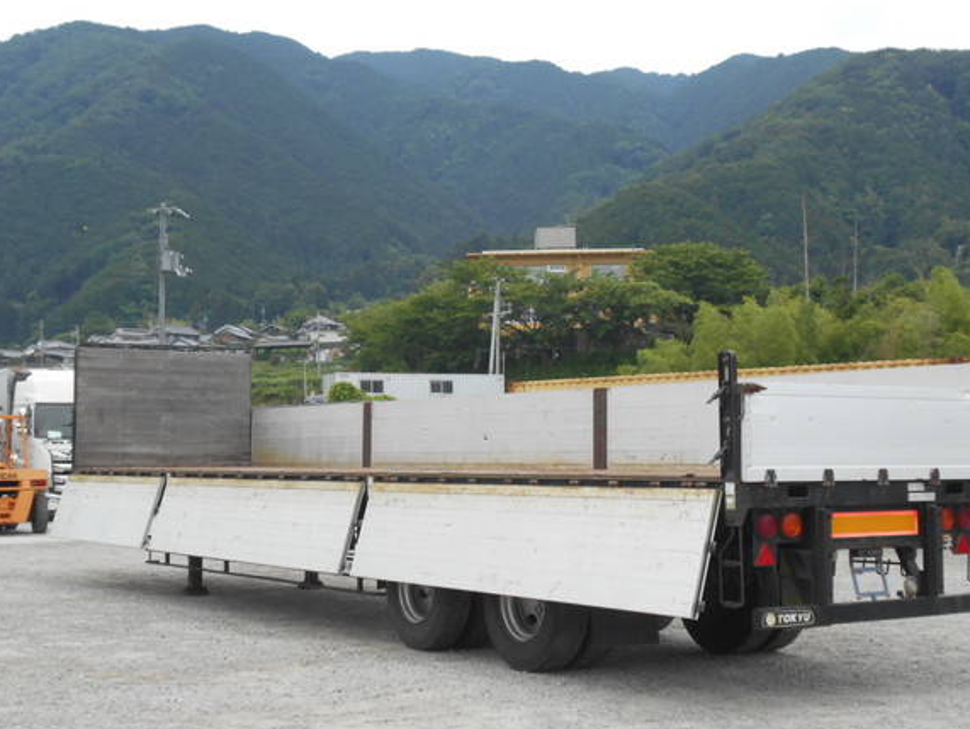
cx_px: 523
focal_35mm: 56
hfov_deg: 34.3
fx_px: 1570
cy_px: 331
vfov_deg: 26.1
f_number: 4.5
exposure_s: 1/250
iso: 160
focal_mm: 8.8
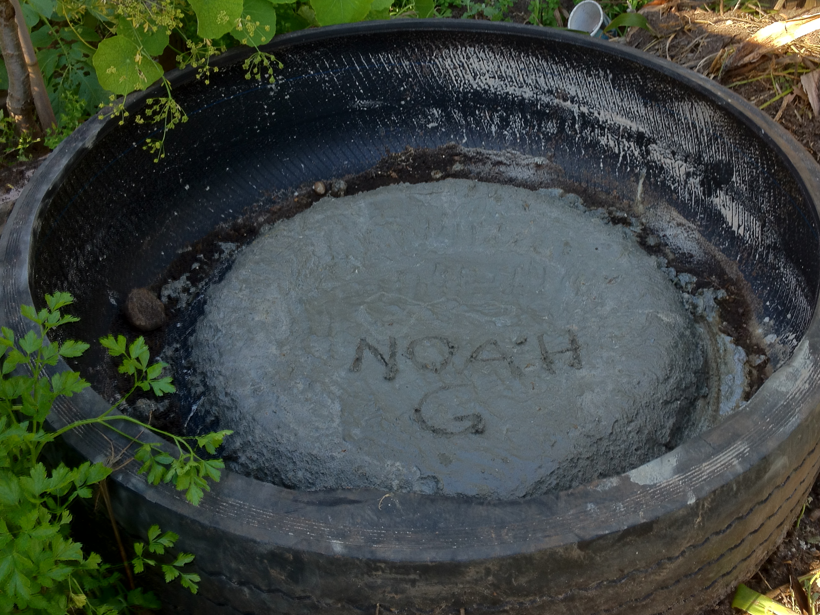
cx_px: 495
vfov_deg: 32.8
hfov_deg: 42.7
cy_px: 266
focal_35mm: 44
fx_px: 1042
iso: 64
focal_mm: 4.28
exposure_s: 1/60
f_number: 2.4
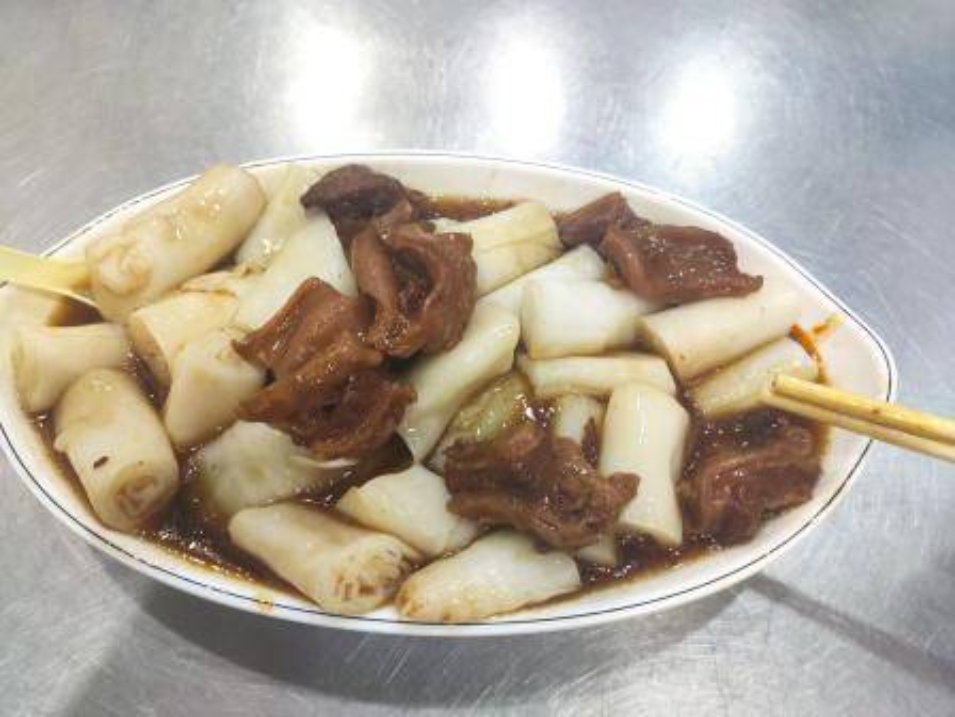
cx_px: 478
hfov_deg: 67.3
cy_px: 358
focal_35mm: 26
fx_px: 717
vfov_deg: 53.1
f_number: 1.75
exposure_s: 1/33
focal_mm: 4.77
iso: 716
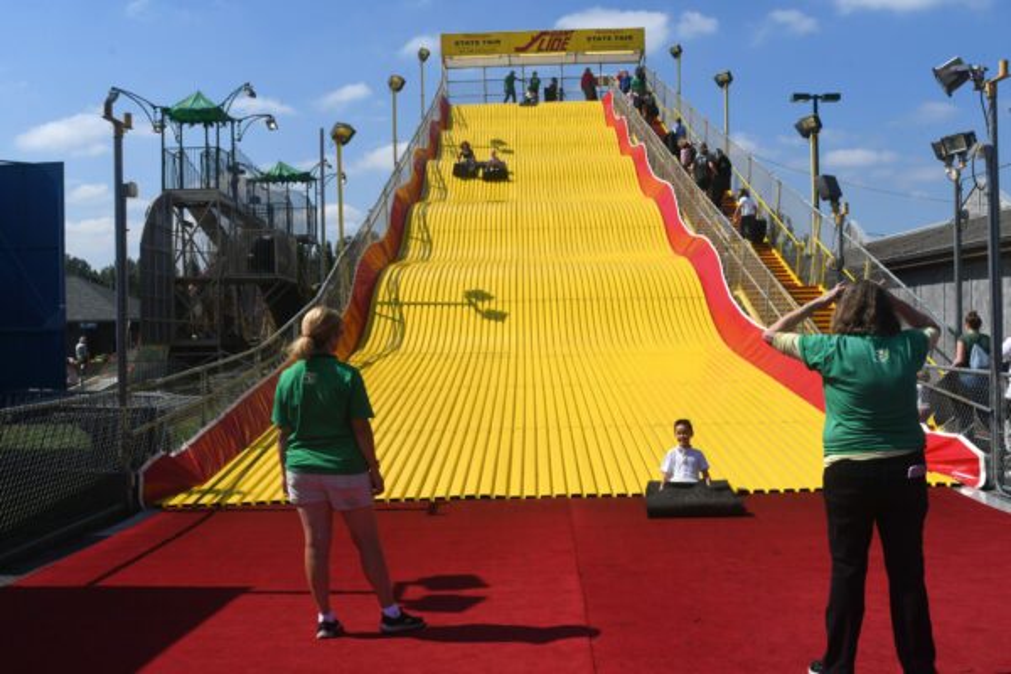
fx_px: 1011
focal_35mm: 36
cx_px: 506
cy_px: 337
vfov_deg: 36.9
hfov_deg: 53.1
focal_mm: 24
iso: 200
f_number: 13
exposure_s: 1/320
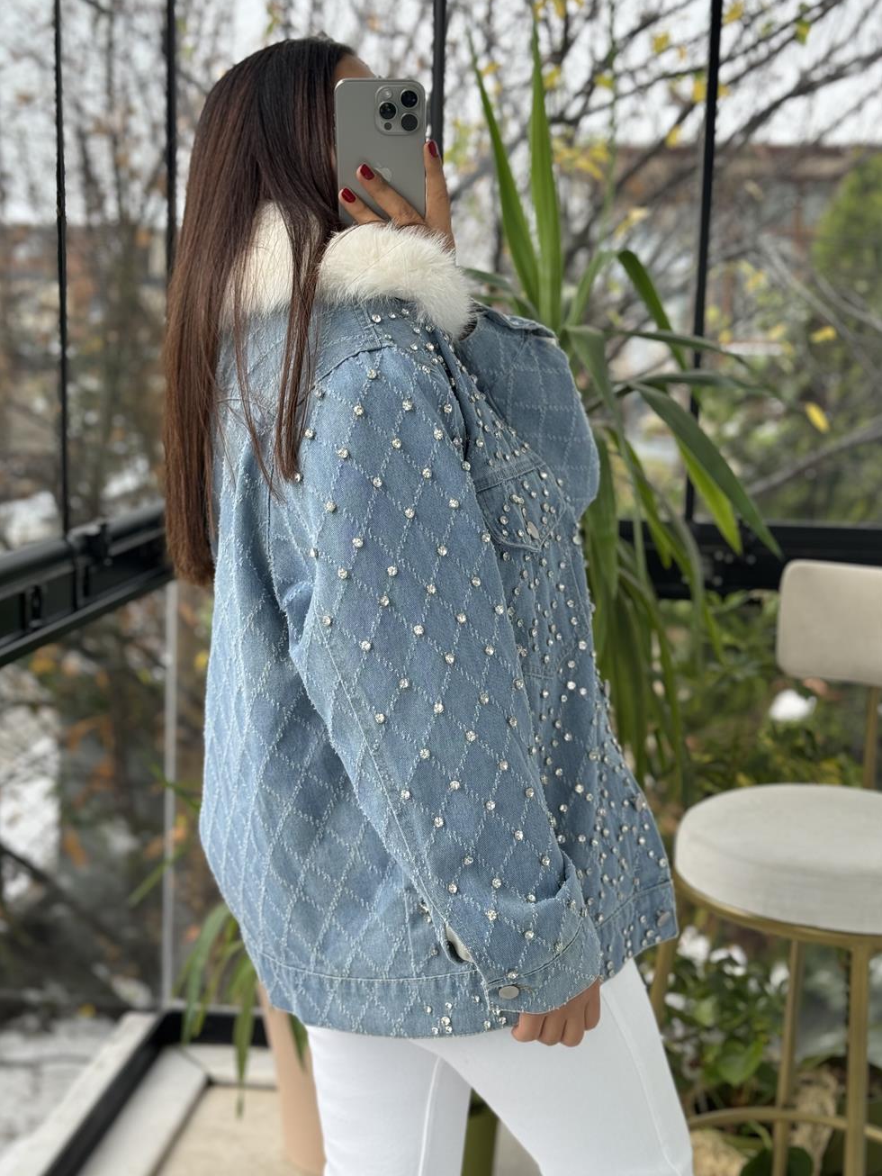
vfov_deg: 38.9
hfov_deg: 29.7
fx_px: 1664
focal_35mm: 49
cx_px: 435
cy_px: 580
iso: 64
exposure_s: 1/196
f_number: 1.78
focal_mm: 6.76
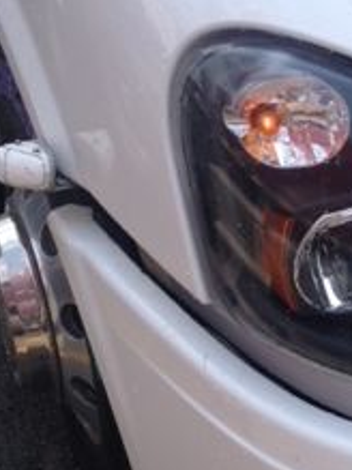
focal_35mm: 80
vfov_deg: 24.4
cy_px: 294
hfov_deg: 18.1
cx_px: 321
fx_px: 1086
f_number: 2.4
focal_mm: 4.28
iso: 50
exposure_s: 1/1104
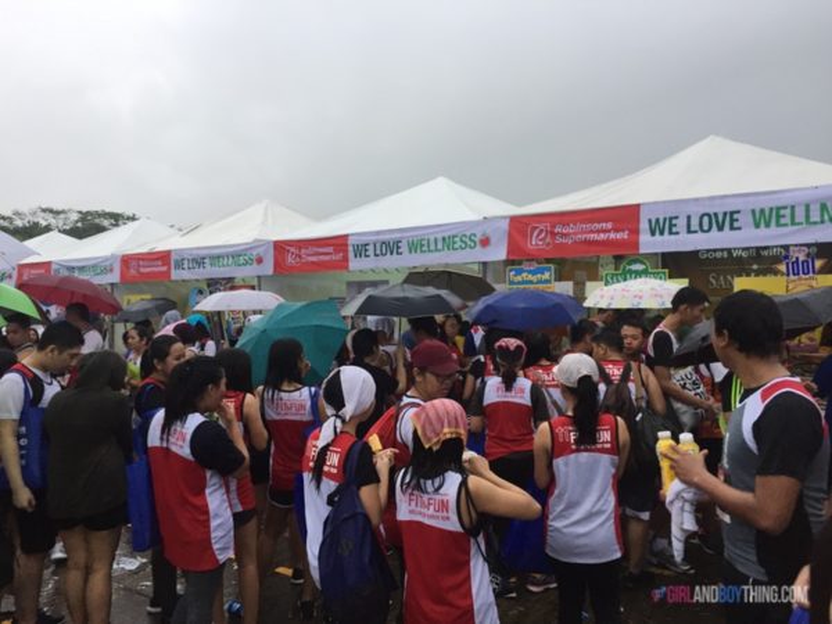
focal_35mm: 29
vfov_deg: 48.2
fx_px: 697
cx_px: 416
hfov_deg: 61.7
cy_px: 312
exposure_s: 1/30
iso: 40
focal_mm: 4.15
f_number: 2.2
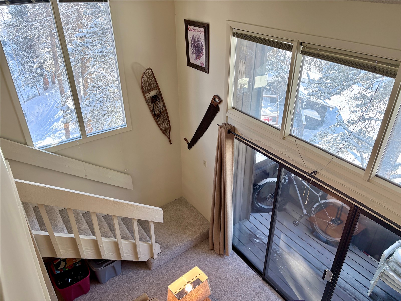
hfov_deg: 67.3
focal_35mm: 26
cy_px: 150
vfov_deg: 53.1
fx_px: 301
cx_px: 200
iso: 64
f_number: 1.6
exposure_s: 1/244
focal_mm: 5.96
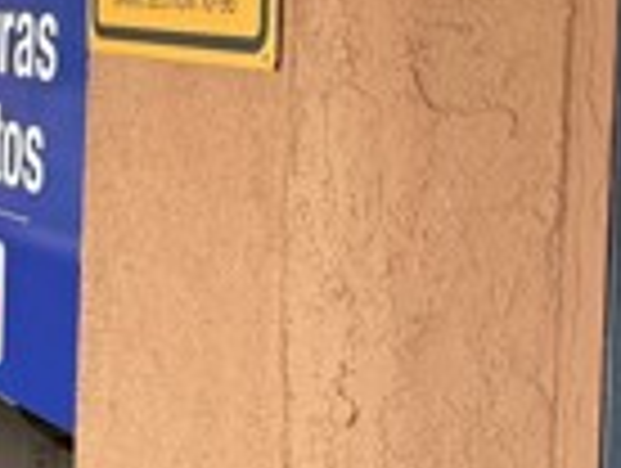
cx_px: -472
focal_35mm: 111
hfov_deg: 15.4
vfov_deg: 13.1
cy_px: -36
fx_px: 1995
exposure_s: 1/281
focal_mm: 6.76
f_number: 1.78
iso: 100
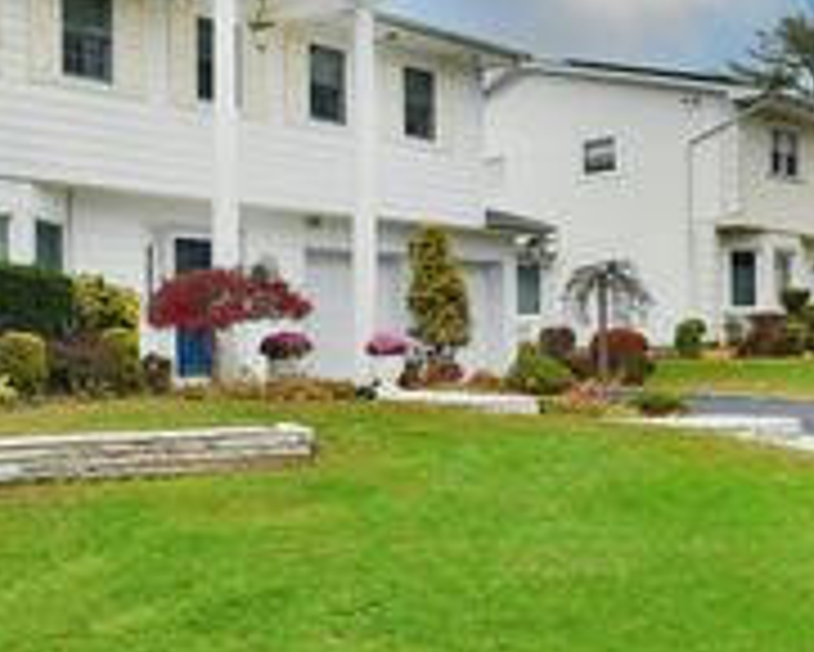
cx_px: 112
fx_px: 1061
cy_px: 83
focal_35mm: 44
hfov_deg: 39.5
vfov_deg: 32.7
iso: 200
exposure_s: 1/125
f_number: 7.1
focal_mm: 17
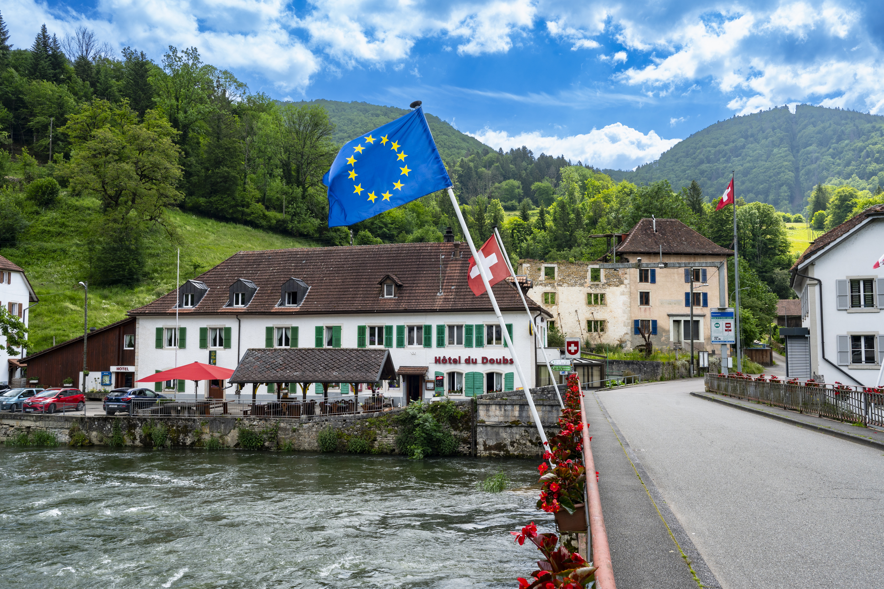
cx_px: 442
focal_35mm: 28
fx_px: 700
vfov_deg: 45.7
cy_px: 294
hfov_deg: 64.6
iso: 200
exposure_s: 1/125
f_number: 14
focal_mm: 28.5
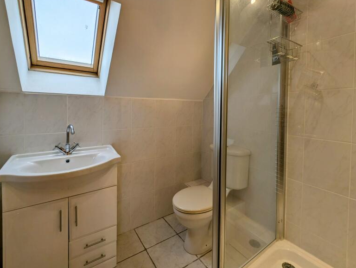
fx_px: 165
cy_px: 113
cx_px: 186
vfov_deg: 77.7
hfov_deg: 94.4
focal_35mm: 16
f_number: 1.95
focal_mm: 2.23
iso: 40
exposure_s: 1/257
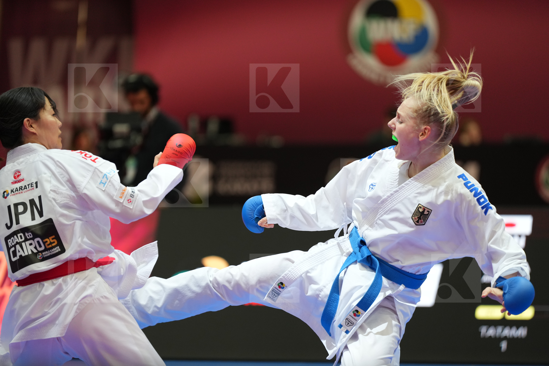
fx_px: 3049
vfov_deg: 6.9
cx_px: 274
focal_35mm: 200
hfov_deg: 10.3
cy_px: 183
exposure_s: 1/1000
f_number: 2.8
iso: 1600
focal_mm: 200
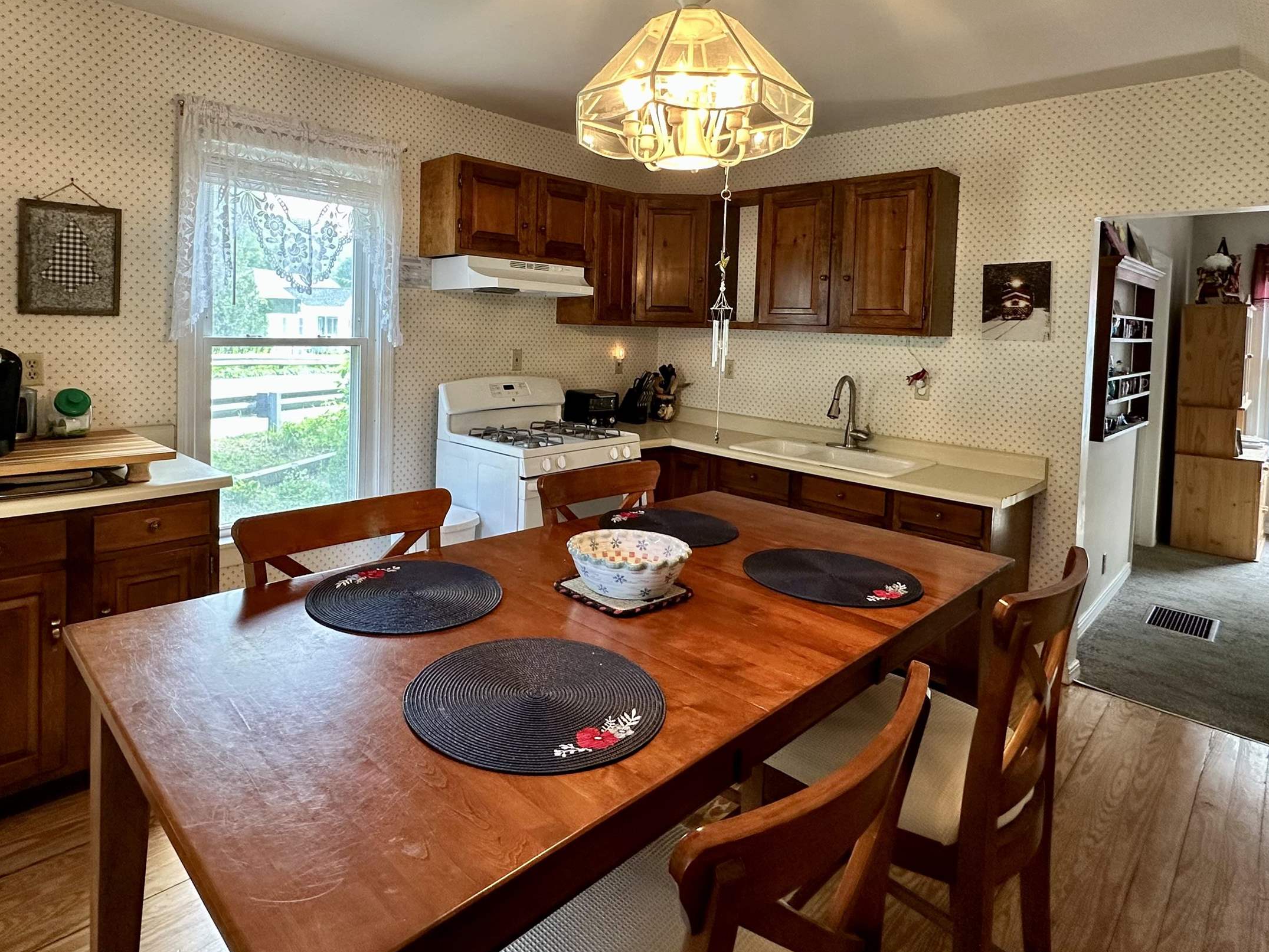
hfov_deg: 81.5
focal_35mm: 20
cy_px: 346
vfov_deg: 64.8
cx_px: 575
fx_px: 733
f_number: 2.2
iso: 160
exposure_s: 1/60
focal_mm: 2.22
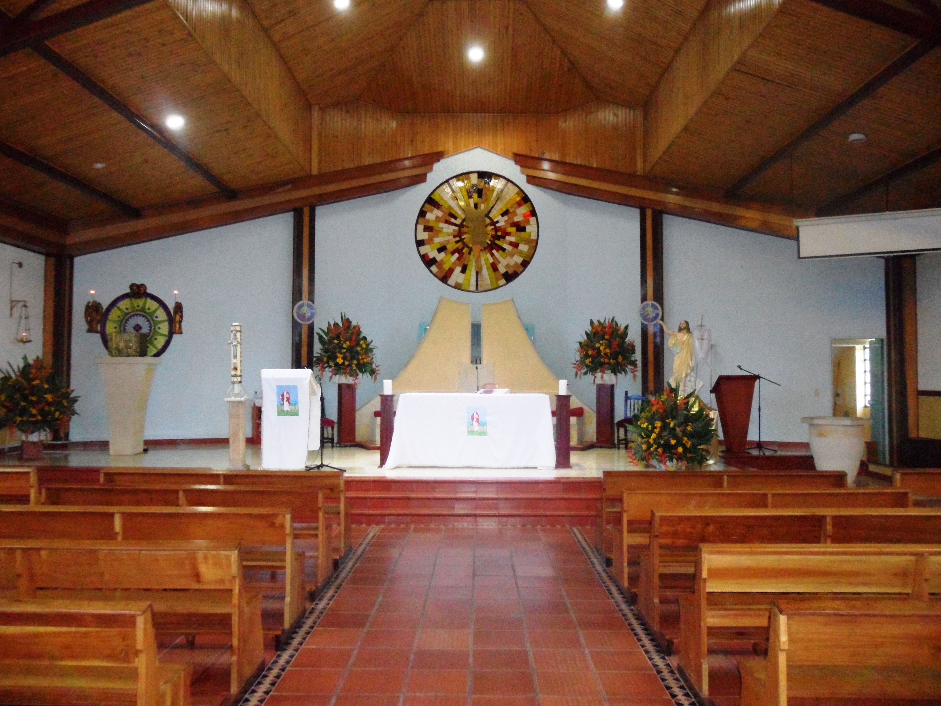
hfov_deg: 65.3
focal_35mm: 27
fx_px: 734
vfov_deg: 51.4
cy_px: 353
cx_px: 470
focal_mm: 4.9
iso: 640
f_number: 3.5
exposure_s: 1/45
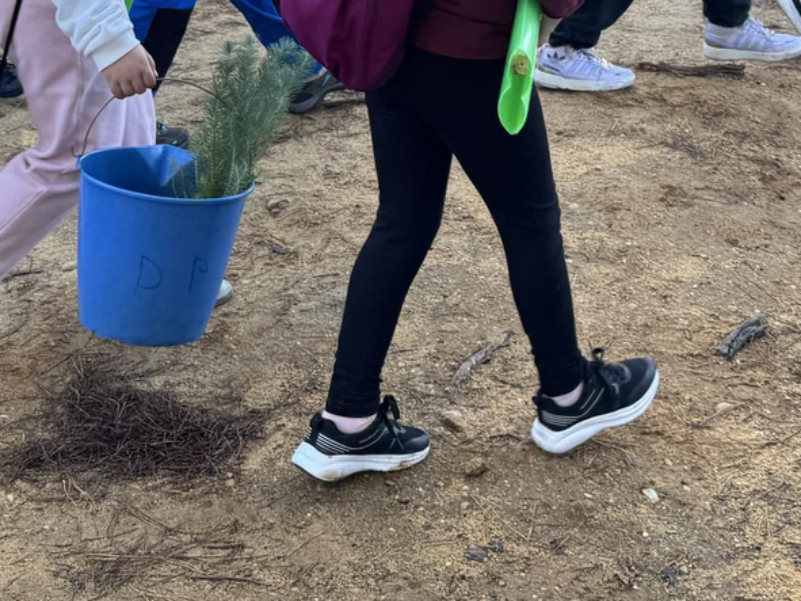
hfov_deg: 29.8
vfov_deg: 21.3
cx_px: 359
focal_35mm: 65
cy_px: -79
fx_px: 1504
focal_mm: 6.76
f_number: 1.78
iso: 64
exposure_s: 1/121
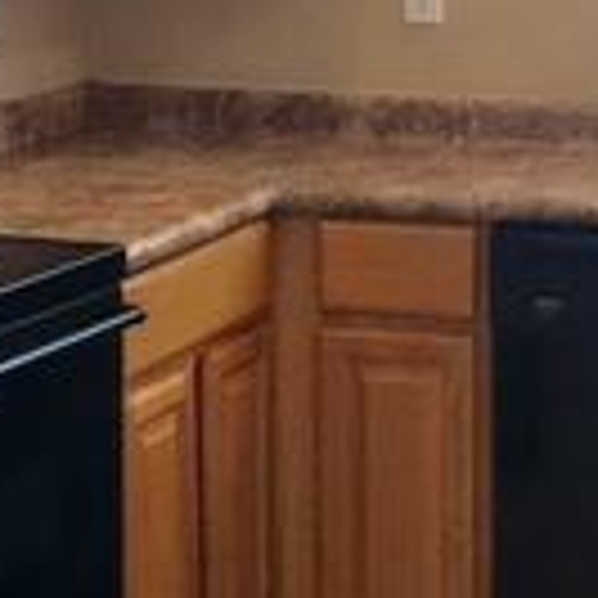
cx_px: 508
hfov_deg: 14.1
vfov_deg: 14.2
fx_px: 2404
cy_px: 202
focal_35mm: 123
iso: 32
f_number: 2.2
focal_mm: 4.15
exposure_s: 1/30
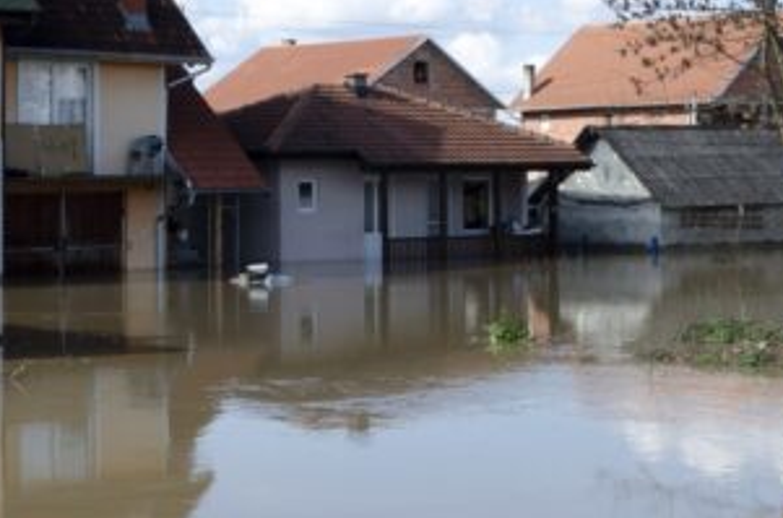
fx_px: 1996
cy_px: 112
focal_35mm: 92
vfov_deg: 14.7
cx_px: 406
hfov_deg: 22.2
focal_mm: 18
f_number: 9
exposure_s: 1/125
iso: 100
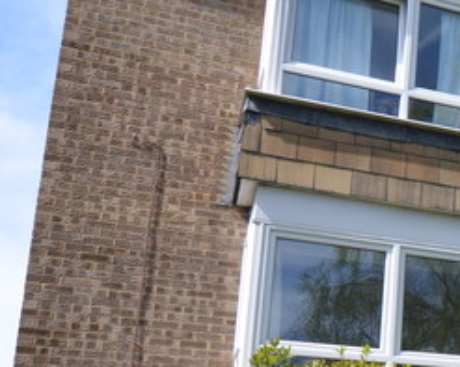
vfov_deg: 21.2
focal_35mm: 70
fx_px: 952
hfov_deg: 20.6
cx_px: 790
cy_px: 352
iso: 180
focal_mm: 12
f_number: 8
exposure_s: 1/250
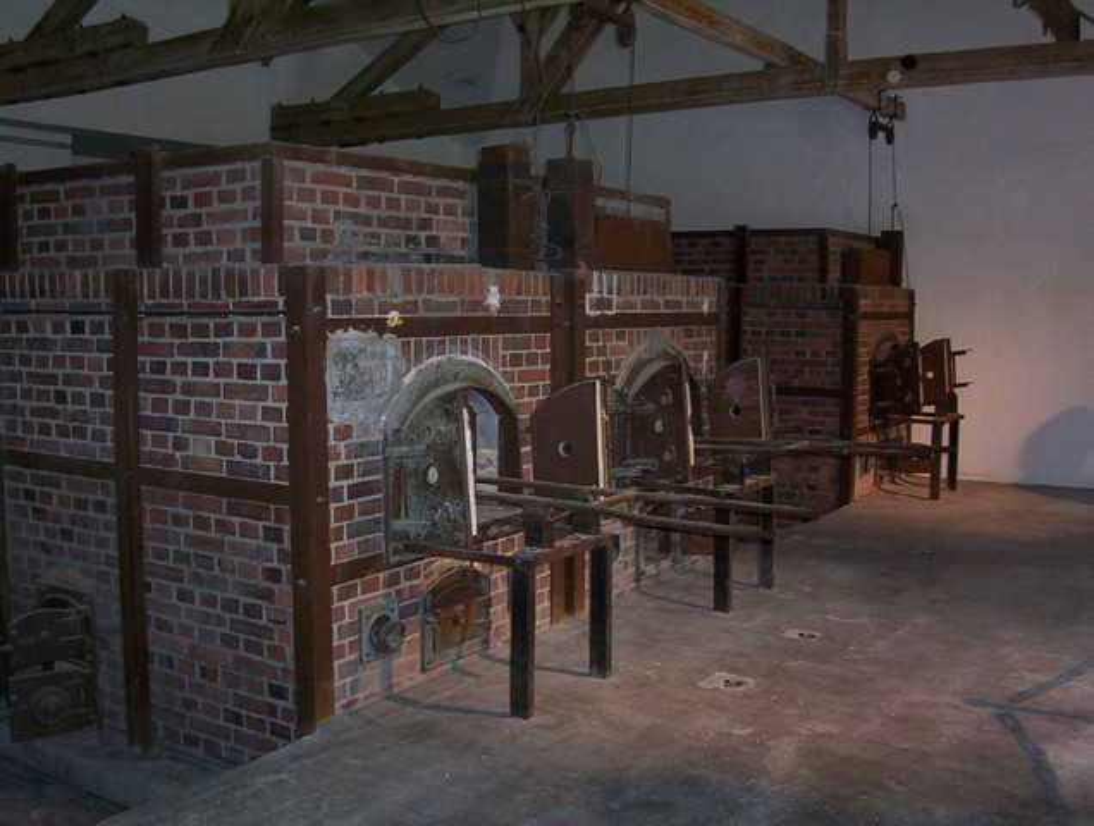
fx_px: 1362
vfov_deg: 33.7
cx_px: 547
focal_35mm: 43
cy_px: 413
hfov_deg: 43.8
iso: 140
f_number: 2.73
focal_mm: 5.77
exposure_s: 1/60
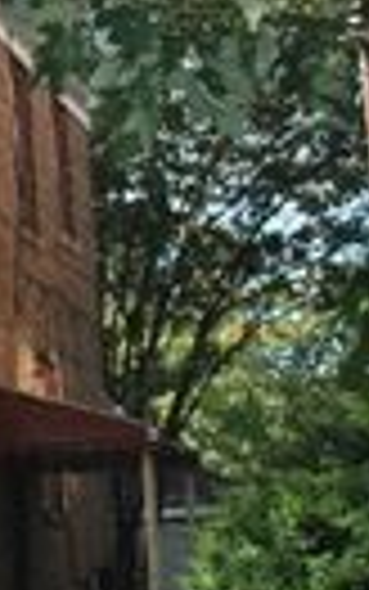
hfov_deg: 8.4
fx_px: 2250
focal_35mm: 140
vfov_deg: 14.9
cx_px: -590
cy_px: 241
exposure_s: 1/200
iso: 100
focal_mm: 24
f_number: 4.5
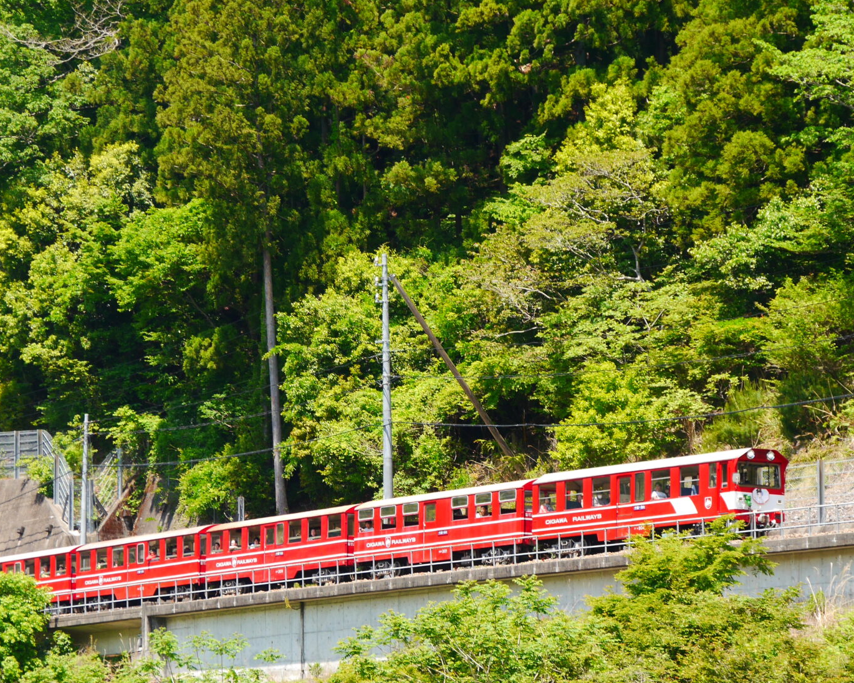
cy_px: 441
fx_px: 4499
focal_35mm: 178
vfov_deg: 8.7
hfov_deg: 10.8
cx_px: 421
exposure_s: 1/200
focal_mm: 61
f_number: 5.6
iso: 160
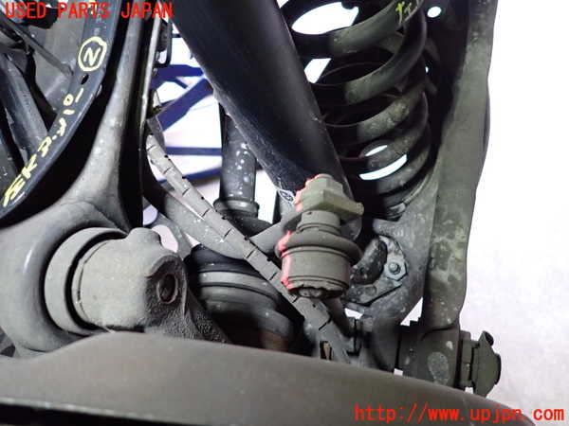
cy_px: 213
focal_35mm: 25
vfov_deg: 54.9
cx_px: 284
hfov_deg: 69.4
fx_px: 411
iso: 500
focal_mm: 4.5
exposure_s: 1/30
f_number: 2
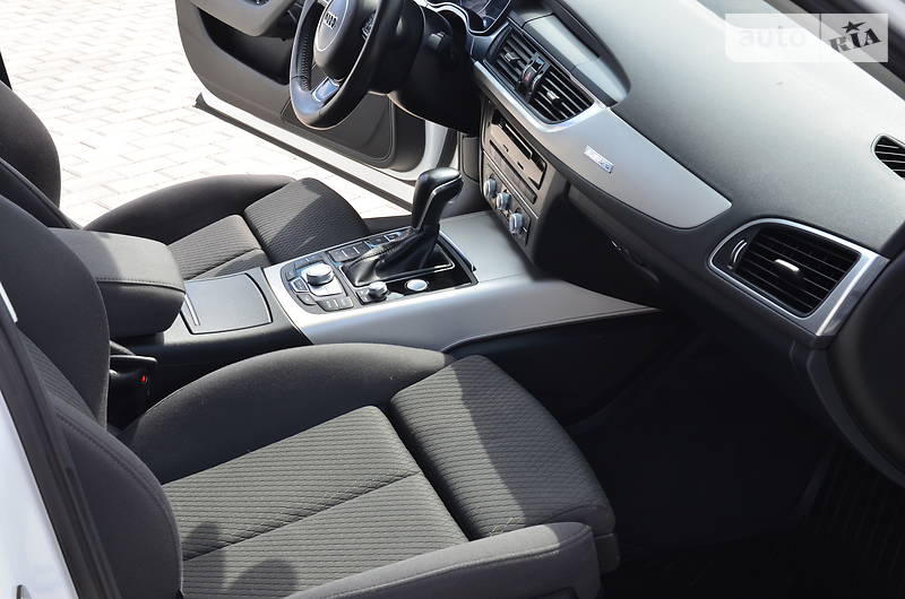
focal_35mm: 52
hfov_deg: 37.9
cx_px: 452
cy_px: 300
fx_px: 1317
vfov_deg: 25.6
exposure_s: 1/160
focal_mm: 35
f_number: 9
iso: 400
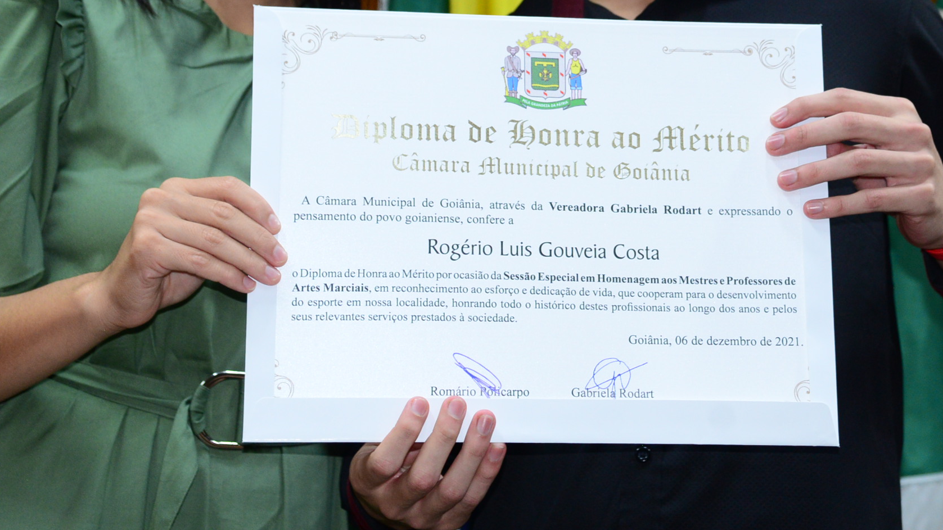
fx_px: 3525
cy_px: 6
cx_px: 649
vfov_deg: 8.6
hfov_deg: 15.2
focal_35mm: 141
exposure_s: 1/60
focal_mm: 75
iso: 1600
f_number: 4
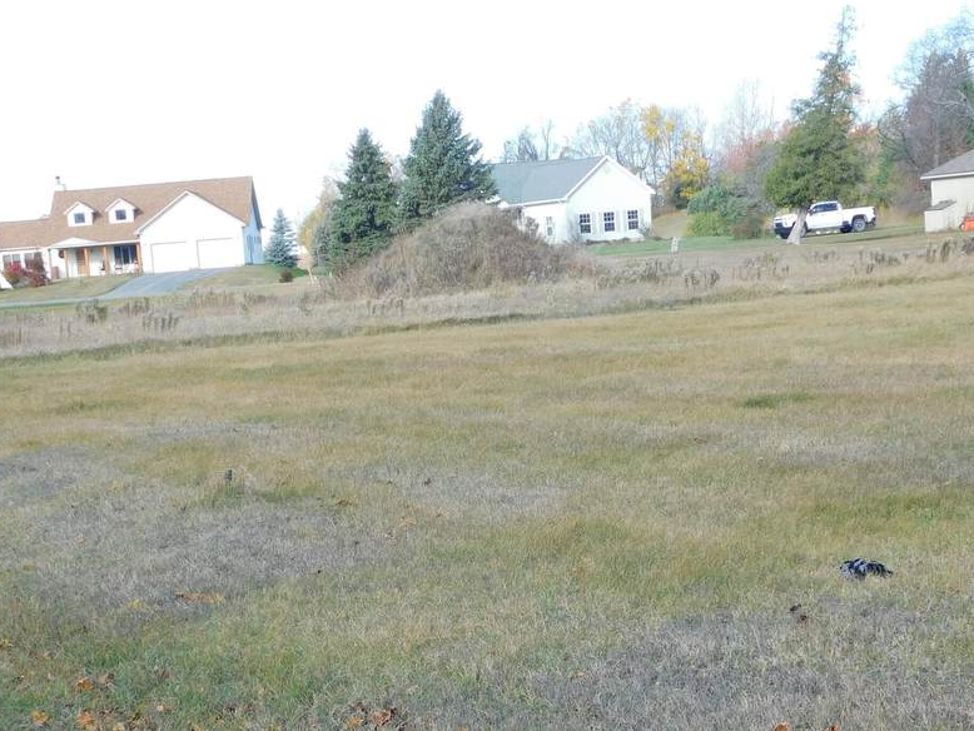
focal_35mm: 74
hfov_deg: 26.3
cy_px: 577
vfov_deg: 19.7
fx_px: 2083
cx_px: 446
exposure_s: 1/250
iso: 125
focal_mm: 8
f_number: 3.7
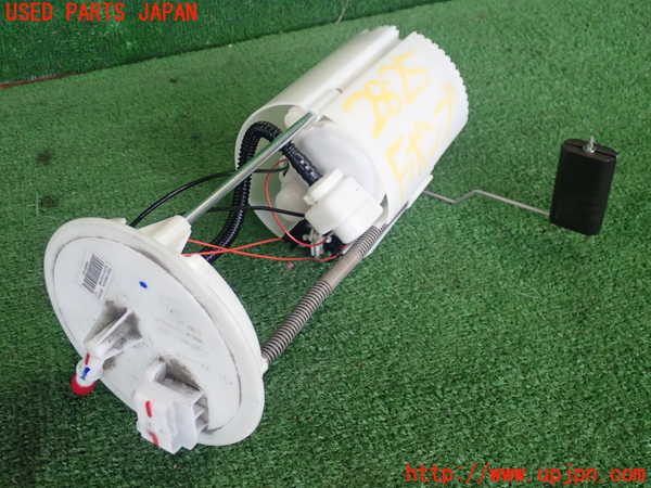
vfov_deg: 36.0
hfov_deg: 46.8
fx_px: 752
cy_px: 244
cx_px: 326
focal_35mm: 40
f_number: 2.8
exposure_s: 1/40
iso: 250
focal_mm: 7.34
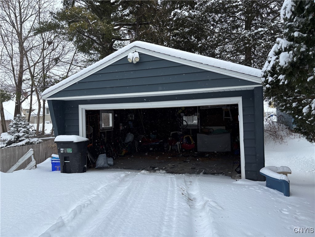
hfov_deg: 67.3
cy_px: 118
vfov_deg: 53.1
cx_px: 158
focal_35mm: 26
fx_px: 237
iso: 50
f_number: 1.6
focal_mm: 5.96
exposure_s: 1/1984
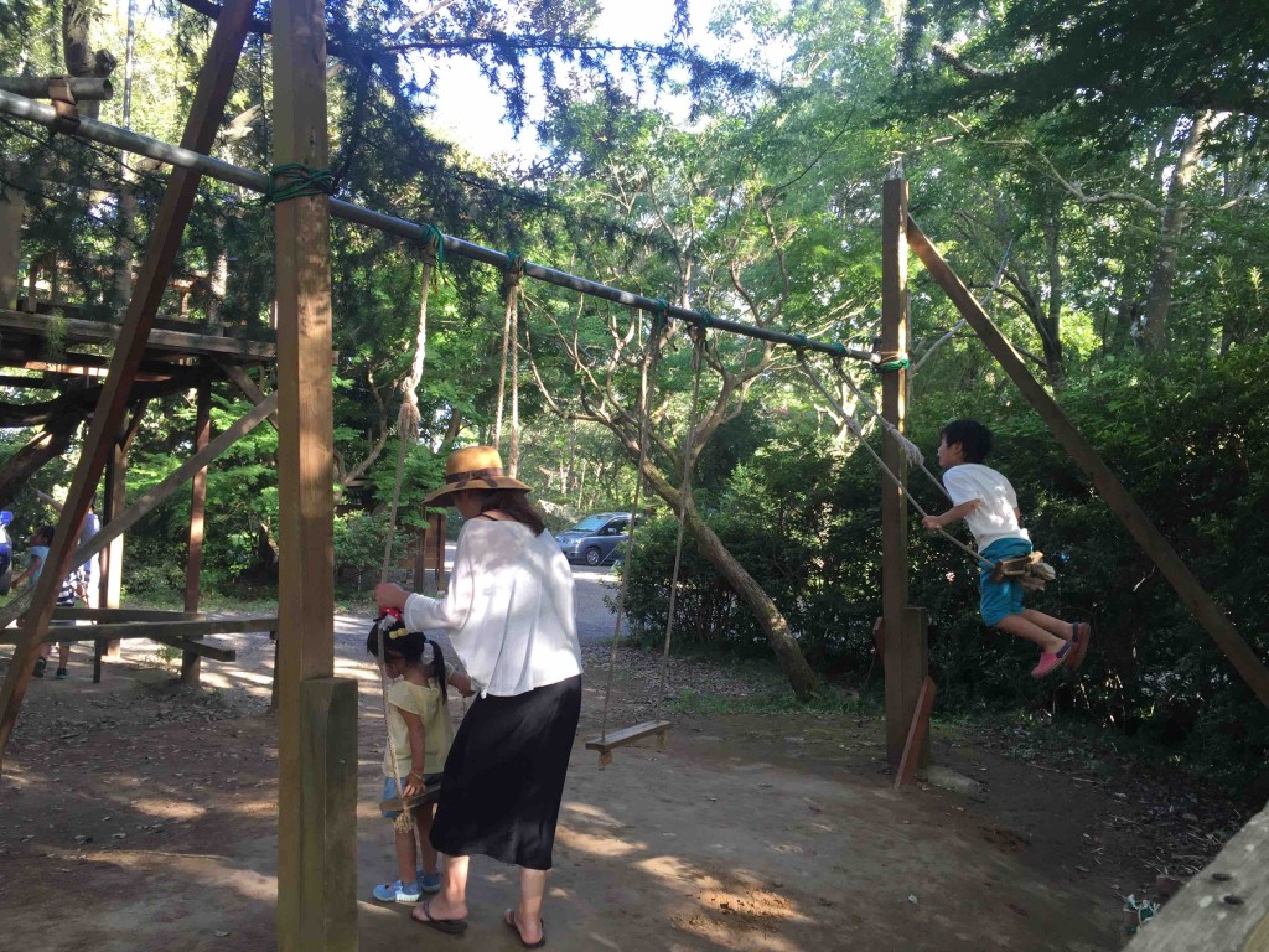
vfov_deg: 48.2
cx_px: 634
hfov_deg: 61.7
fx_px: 1063
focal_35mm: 29
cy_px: 476
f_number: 2.2
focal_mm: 4.15
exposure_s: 1/120
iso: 50
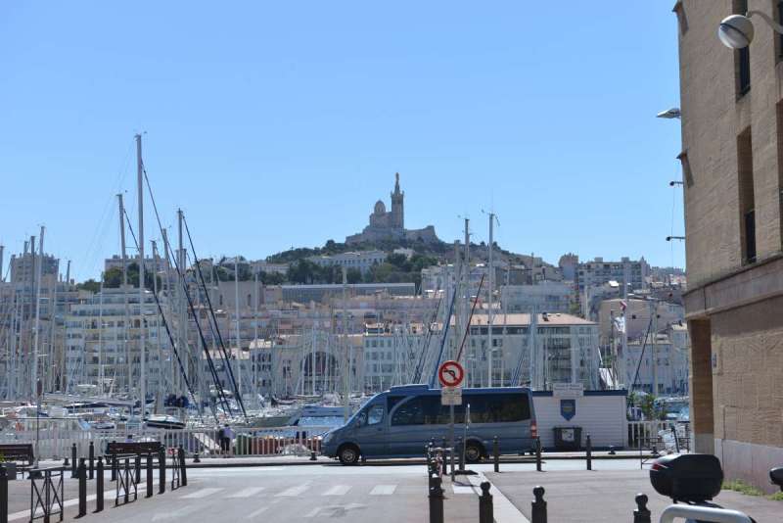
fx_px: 1523
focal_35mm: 70
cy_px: 262
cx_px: 392
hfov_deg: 28.8
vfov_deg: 19.5
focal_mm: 70
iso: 100
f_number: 8
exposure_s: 1/125
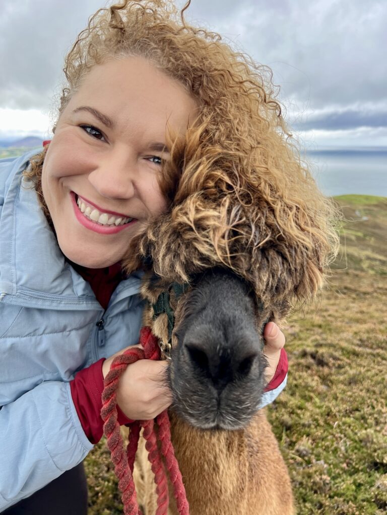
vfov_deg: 67.3
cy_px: 258
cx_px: 194
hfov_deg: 53.1
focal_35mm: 26
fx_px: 388
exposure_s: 1/308
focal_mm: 5.7
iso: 50
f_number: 1.5
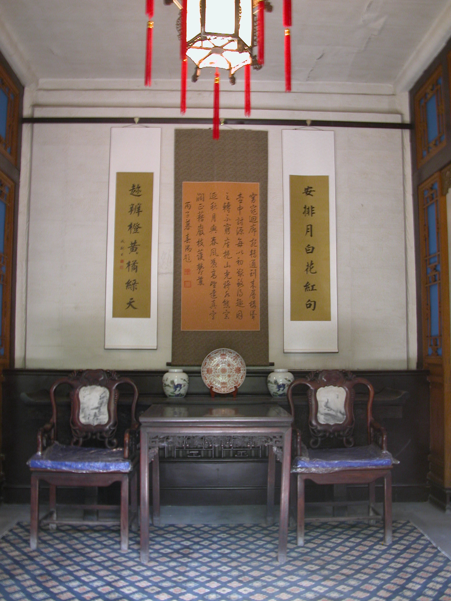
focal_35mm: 34
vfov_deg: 54.0
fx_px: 591
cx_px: 226
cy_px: 300
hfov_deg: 41.8
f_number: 2.8
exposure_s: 1/4.1
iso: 154
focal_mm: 8.9
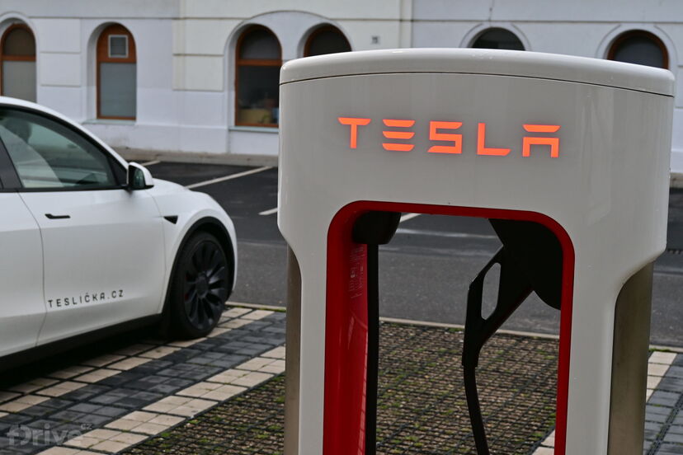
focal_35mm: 60
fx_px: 1138
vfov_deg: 22.6
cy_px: 228
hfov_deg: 33.4
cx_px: 342
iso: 360
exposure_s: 1/60
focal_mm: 40
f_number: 6.3
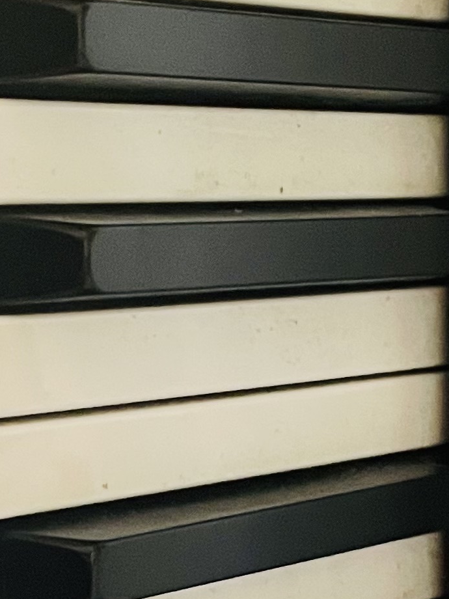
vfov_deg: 16.9
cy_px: 575
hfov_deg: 13.0
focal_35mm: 114
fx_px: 1972
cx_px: 202
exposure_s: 1/25
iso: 500
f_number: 1.6
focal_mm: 4.2
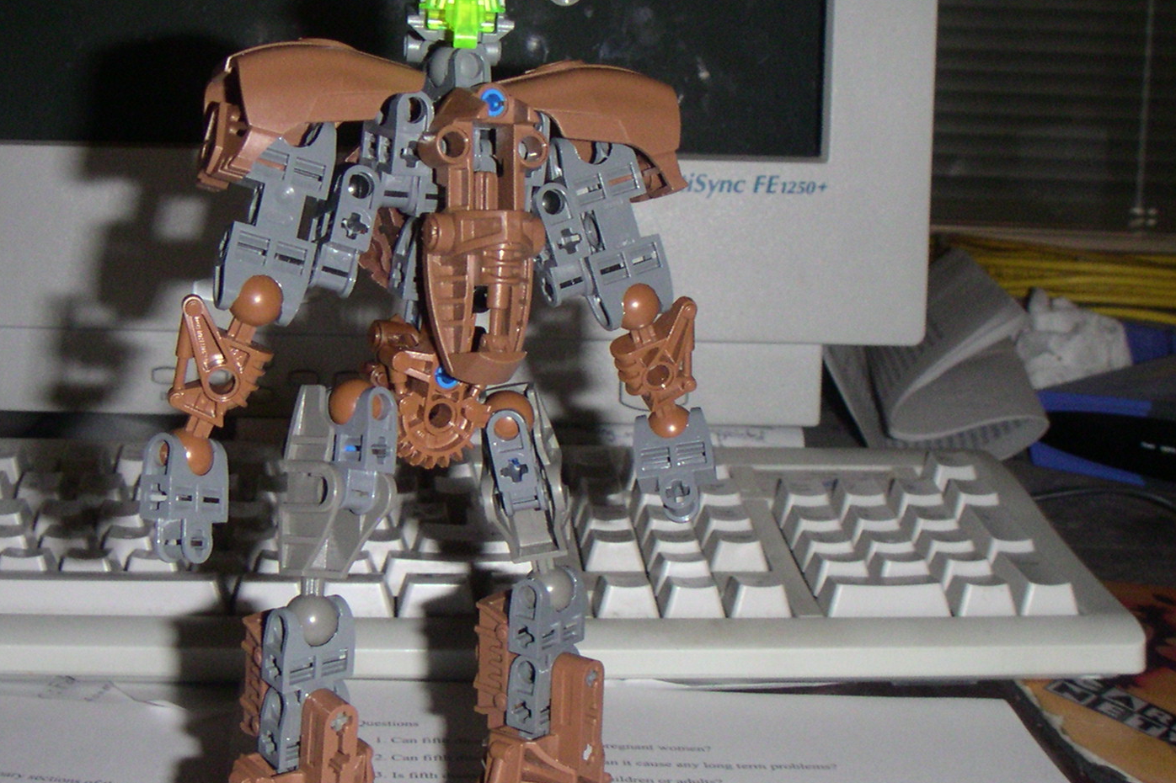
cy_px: 317
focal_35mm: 58
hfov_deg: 34.4
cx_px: 469
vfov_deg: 23.3
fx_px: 1894
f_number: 6.6
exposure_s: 1/50
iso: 160
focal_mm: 6
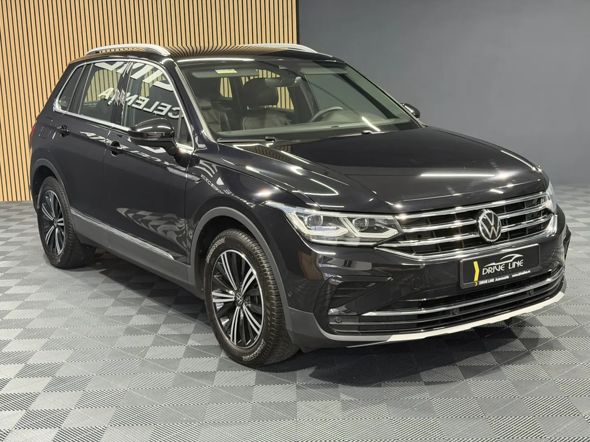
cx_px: 295
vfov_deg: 30.3
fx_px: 818
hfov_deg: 39.7
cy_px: 221
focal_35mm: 48
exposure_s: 1/50
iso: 250
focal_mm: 6.76
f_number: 1.78
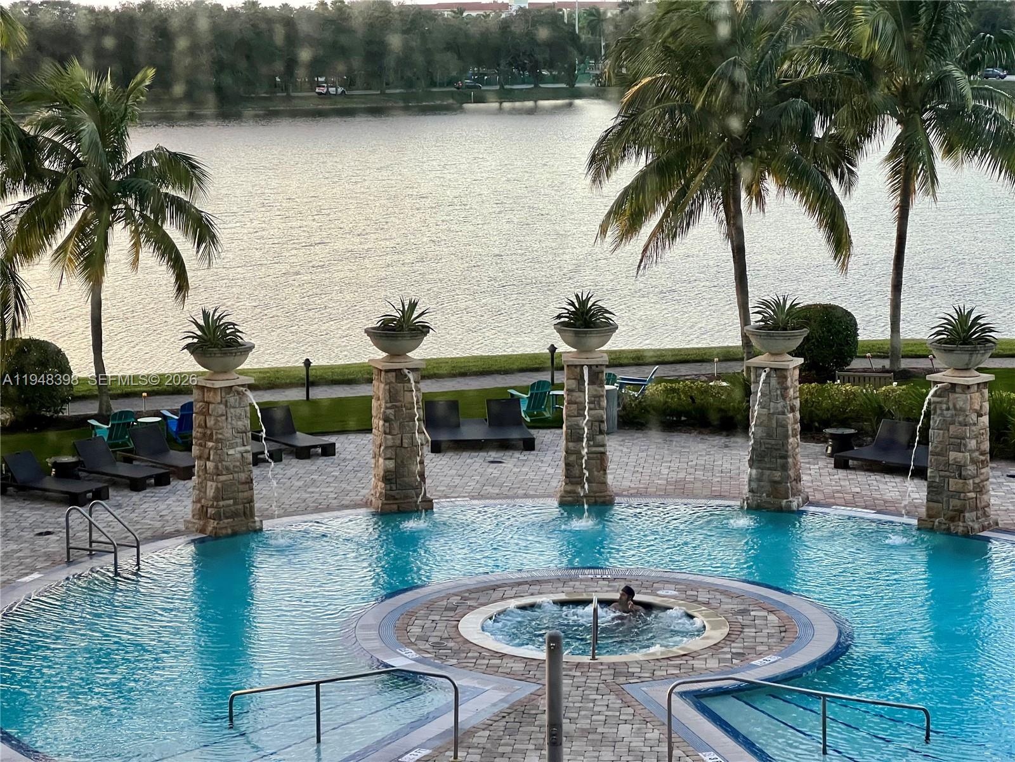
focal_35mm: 77
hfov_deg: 25.3
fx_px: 2258
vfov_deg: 19.1
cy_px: 381
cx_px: 508
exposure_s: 1/120
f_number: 2.8
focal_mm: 9
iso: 160
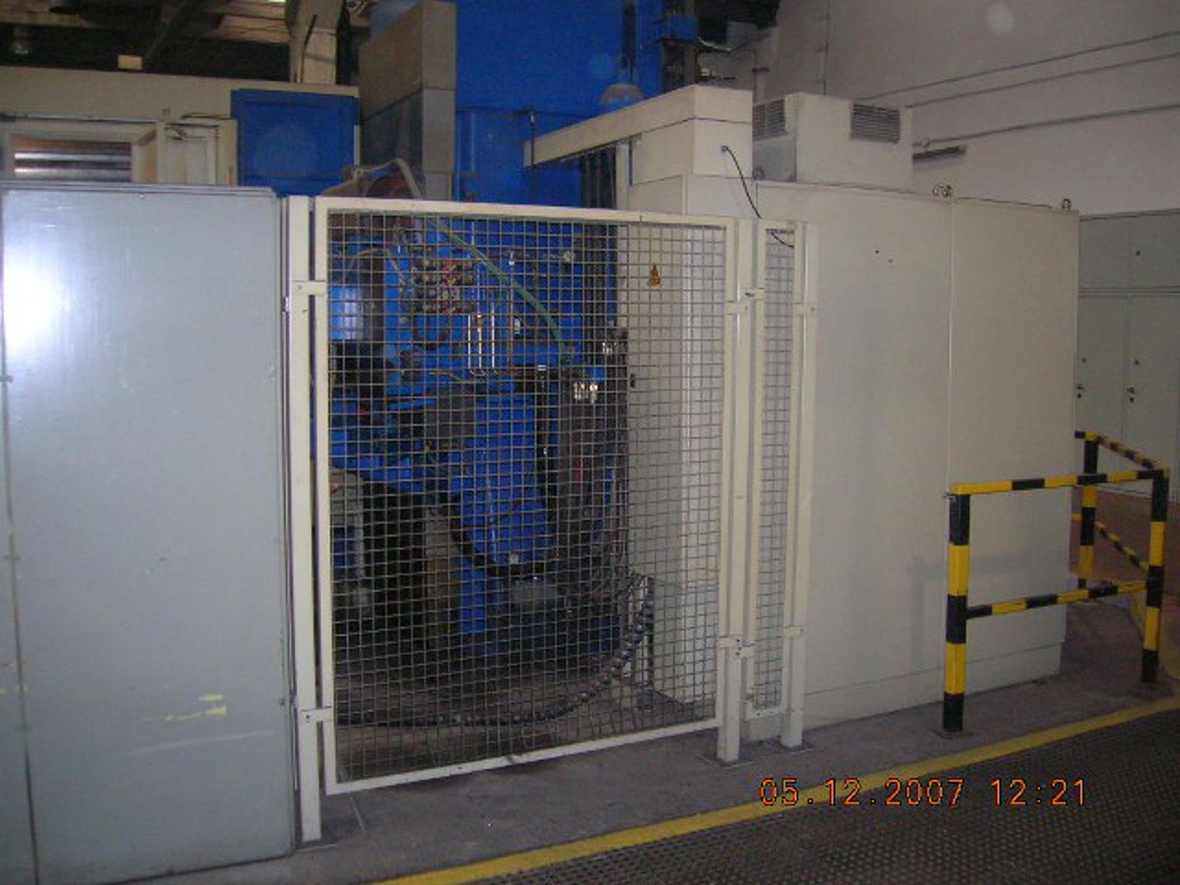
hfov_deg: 54.0
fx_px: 1159
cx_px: 590
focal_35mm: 34
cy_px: 442
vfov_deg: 41.8
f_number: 2.9
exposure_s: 1/60.1
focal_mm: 5.7
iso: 195
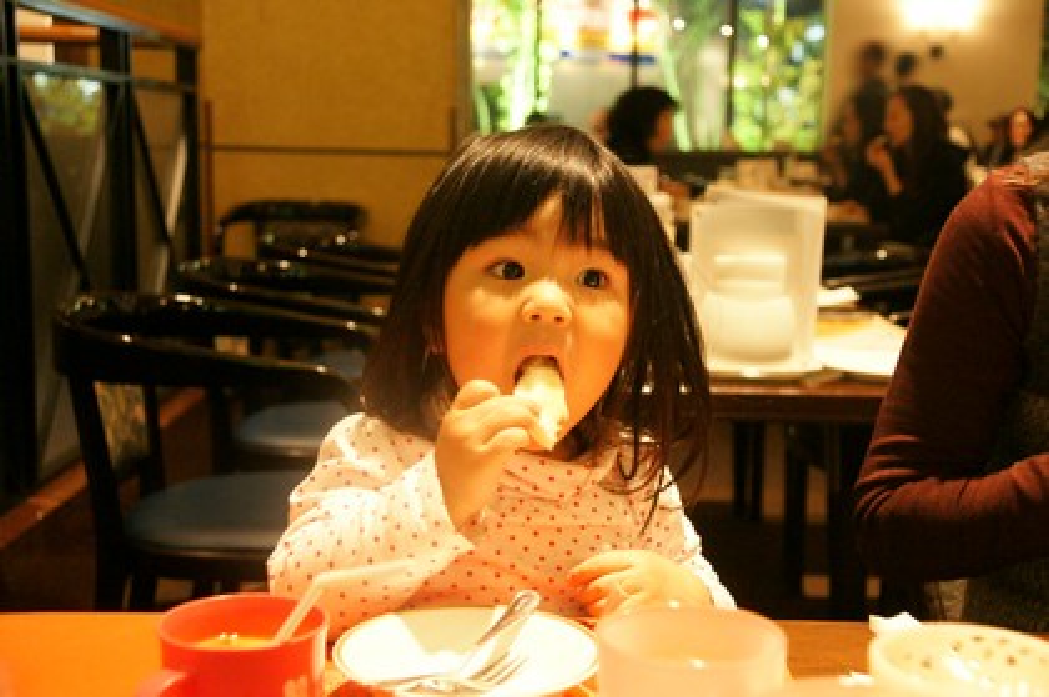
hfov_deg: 37.9
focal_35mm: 52
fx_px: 1528
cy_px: 348
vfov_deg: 25.7
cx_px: 524
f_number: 5
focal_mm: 35
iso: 3200
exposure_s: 1/10
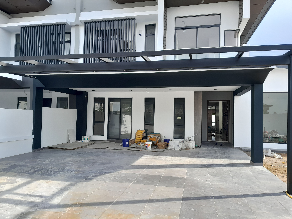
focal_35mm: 27
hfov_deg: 65.3
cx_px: 146
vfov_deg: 51.4
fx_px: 228
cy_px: 110
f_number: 1.8
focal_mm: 4
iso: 40
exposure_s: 1/180
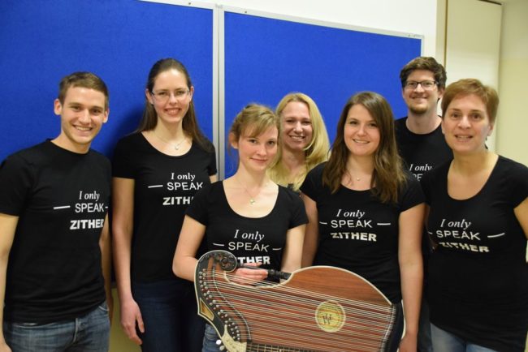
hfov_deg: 49.5
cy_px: 176
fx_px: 572
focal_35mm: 39
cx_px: 264
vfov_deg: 34.2
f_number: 4
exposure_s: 1/60
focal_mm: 26
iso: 3600
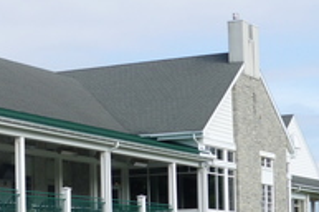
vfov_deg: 10.0
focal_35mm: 136
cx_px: -46
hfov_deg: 14.7
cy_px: 177
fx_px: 1203
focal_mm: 9.7
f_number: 4.6
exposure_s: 1/500
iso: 100
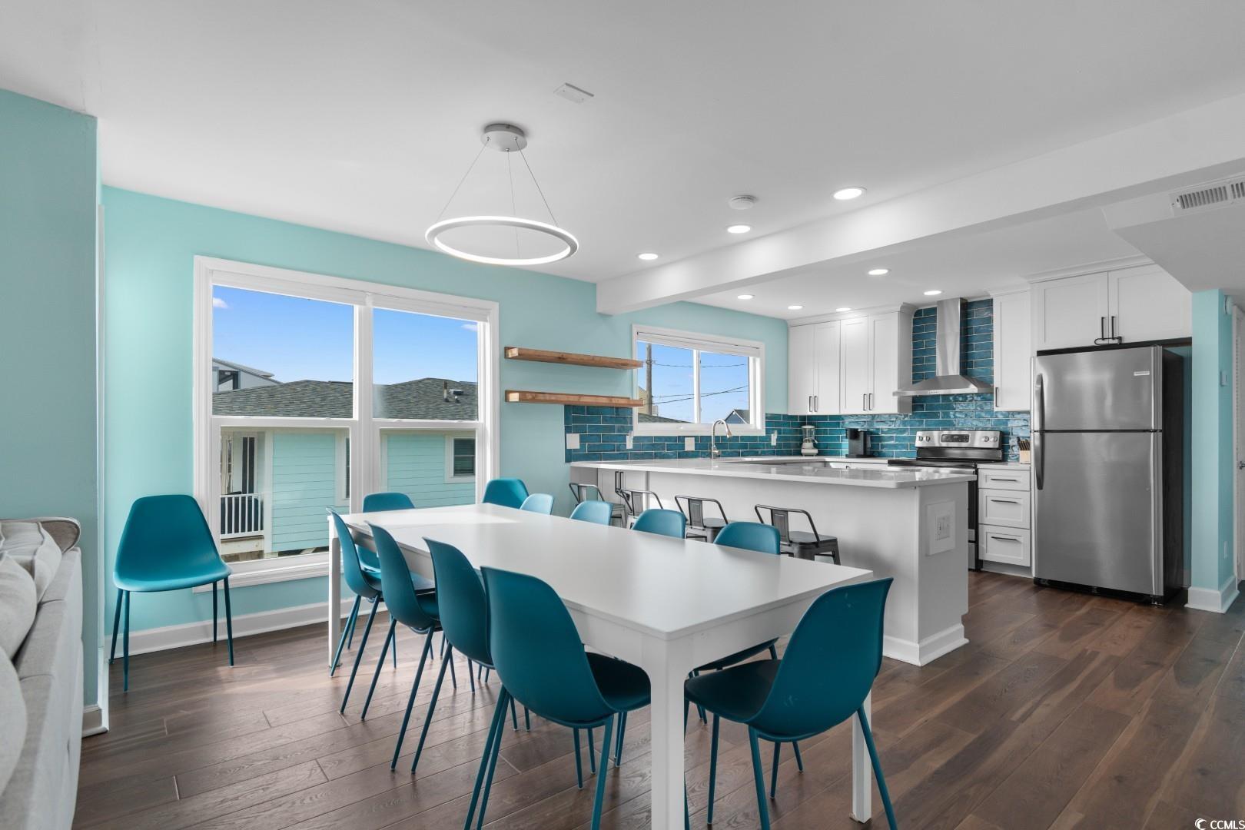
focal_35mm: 17
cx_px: 622
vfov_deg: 70.4
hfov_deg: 93.3
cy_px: 415
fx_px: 588
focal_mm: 11.5
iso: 100
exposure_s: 1/80
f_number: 4.8
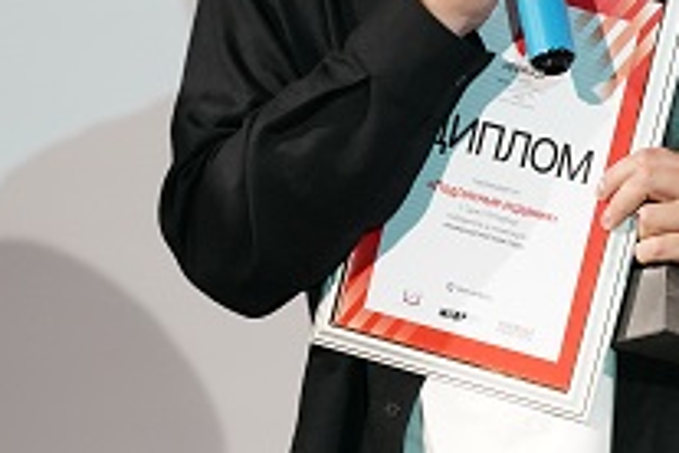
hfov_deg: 3.2
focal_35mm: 651
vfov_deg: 2.1
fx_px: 12278
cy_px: 95
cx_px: 784
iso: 2000
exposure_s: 1/200
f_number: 3.2
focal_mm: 180
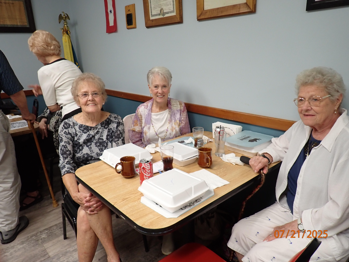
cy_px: 131
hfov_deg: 69.4
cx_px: 174
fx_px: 252
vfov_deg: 54.9
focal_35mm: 25
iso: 200
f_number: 2
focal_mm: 4.5
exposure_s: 1/50
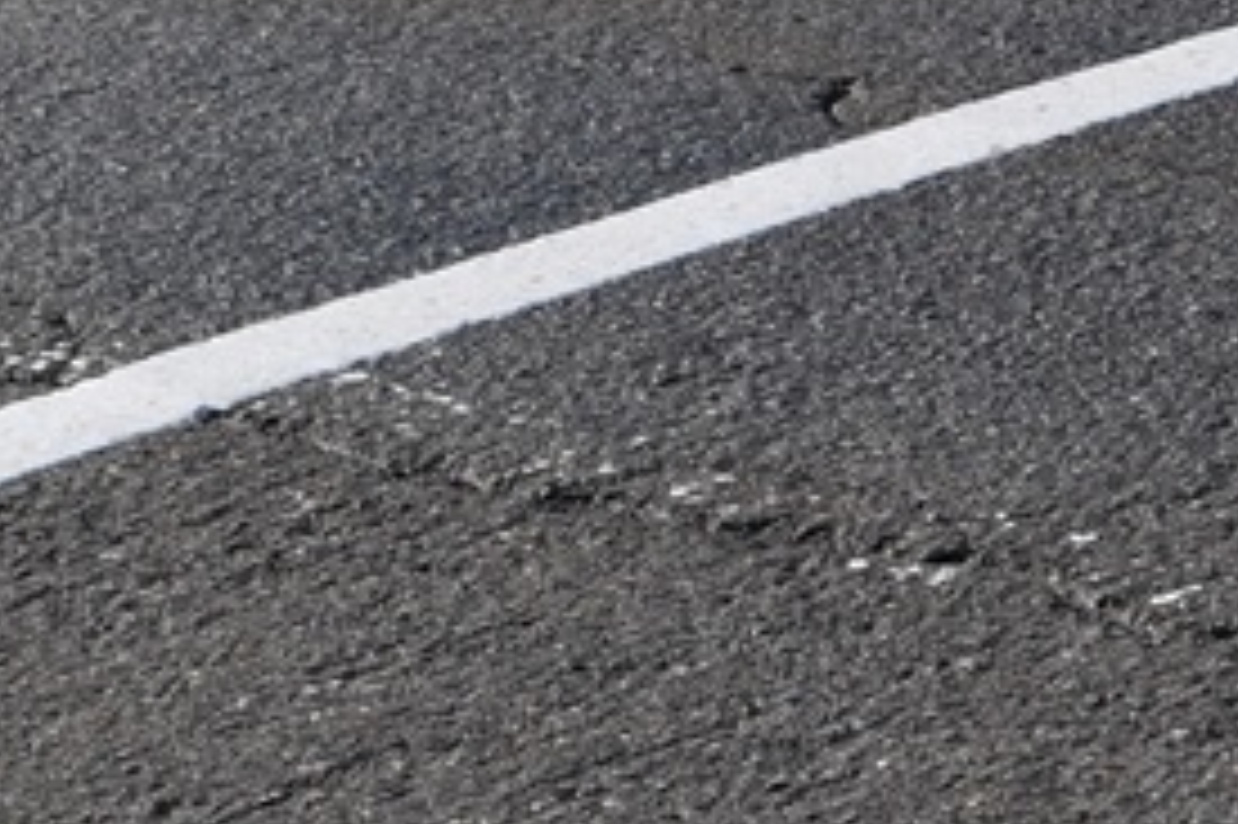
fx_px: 6186
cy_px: 491
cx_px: 2242
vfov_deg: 7.6
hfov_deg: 10.7
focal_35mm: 180
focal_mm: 22
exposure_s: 1/400
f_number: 9
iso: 200
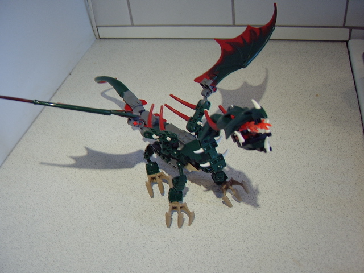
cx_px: 182
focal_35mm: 31
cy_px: 136
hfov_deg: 58.4
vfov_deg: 45.4
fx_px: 326
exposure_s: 1/24
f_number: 2.7
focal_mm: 8.13
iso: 100
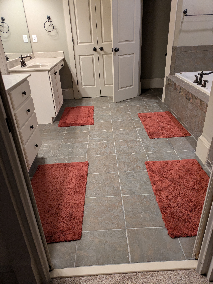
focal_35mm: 25
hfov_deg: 54.9
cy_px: 142
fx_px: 205
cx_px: 106
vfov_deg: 69.4
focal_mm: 5.43
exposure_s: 1/40
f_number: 1.89
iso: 220
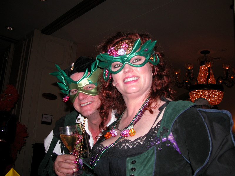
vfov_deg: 41.8
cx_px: 118
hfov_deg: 54.0
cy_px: 88
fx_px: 231
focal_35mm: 34
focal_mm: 8.9
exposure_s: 1/60
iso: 100
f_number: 2.8
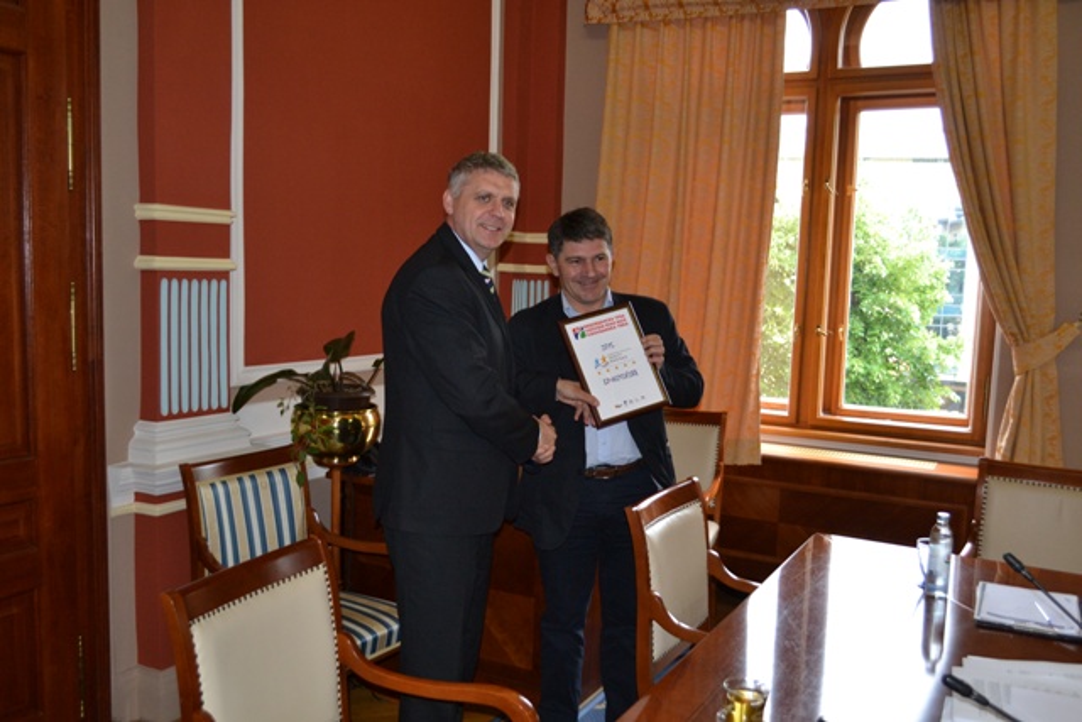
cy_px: 361
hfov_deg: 57.2
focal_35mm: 33
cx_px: 541
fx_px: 992
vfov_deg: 40.0
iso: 720
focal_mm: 22
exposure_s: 1/60
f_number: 3.8
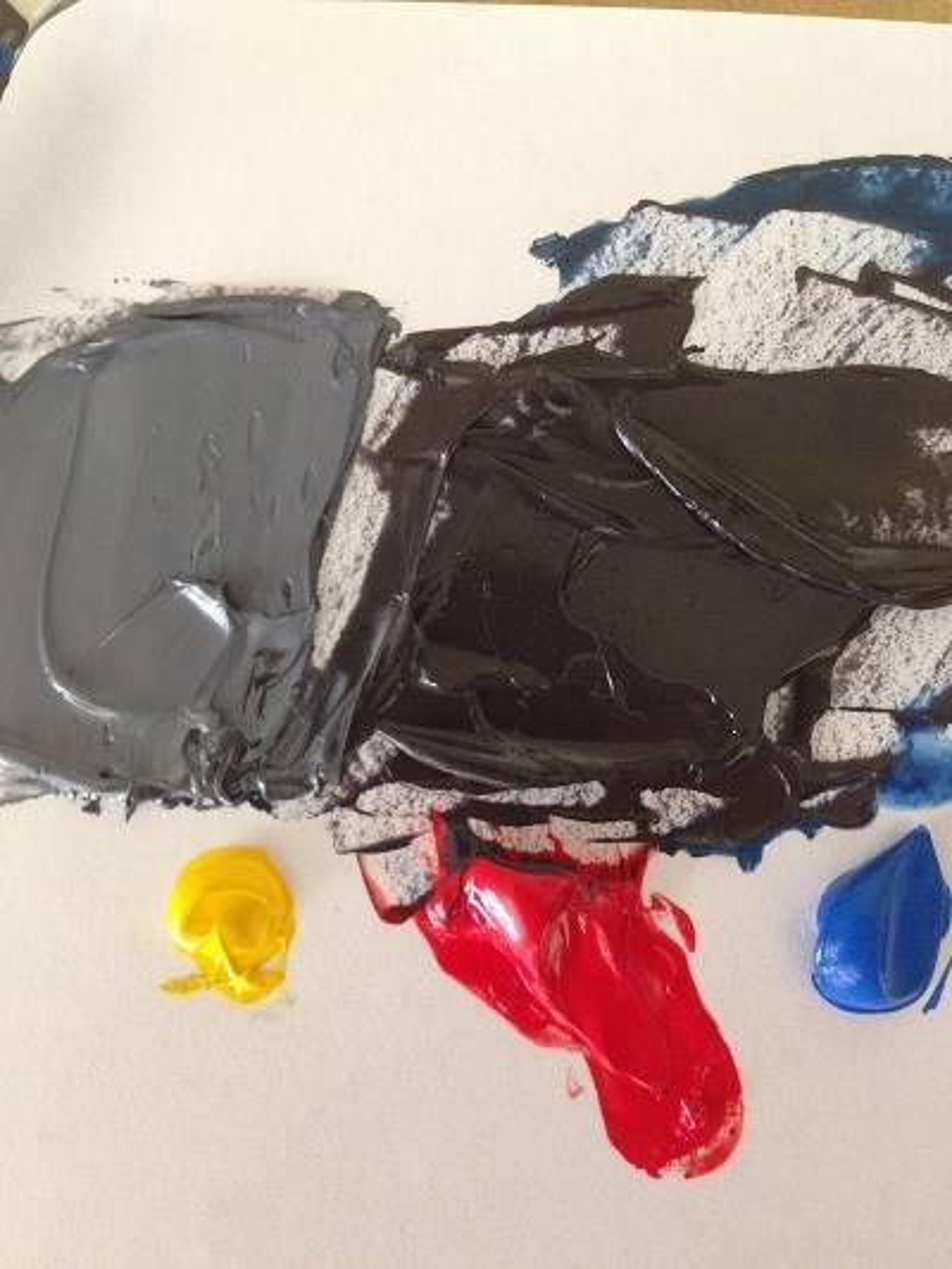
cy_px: 634
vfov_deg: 55.3
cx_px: 476
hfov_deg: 43.0
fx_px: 1210
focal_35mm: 33
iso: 320
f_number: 2.4
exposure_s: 1/20
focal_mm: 4.12
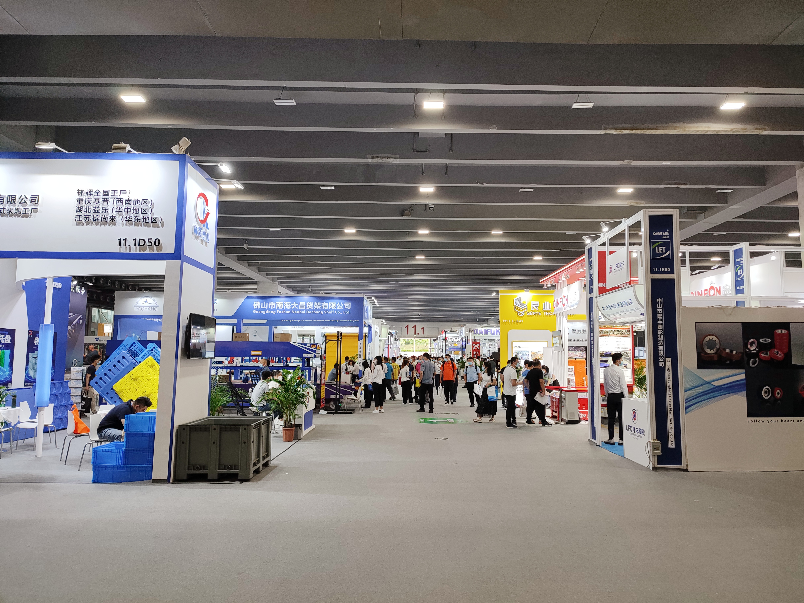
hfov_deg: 69.4
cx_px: 402
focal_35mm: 25
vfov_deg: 54.9
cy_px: 302
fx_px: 581
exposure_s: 1/33
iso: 67
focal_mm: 5.96
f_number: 1.75
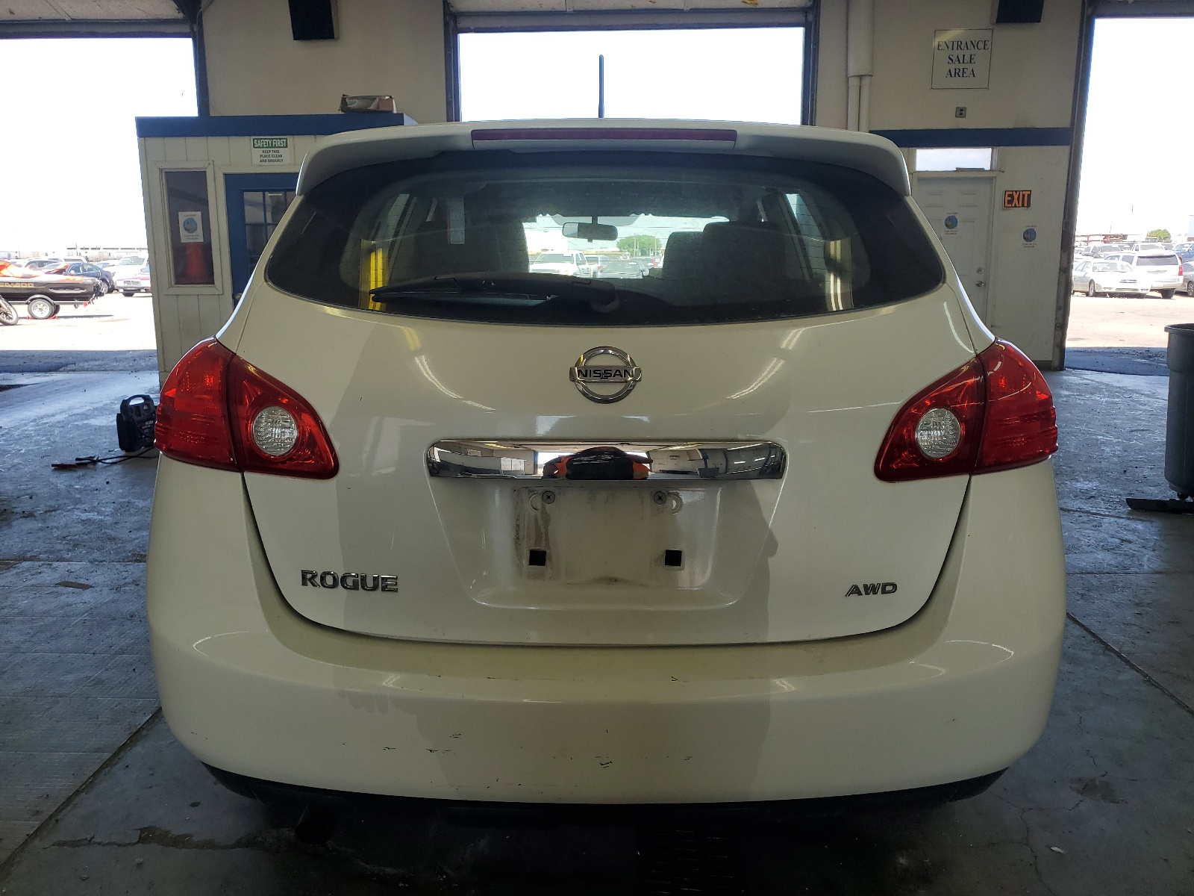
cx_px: 597
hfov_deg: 67.3
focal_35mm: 26
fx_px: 897
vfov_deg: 53.1
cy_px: 448
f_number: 1.5
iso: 50
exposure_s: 1/588
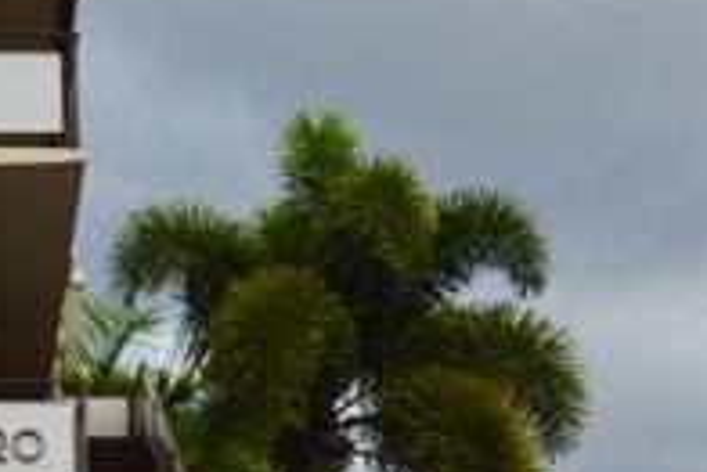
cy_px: 425
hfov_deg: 20.6
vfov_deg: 13.9
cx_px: 152
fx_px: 1926
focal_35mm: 98
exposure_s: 1/500
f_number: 11
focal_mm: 20
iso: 400
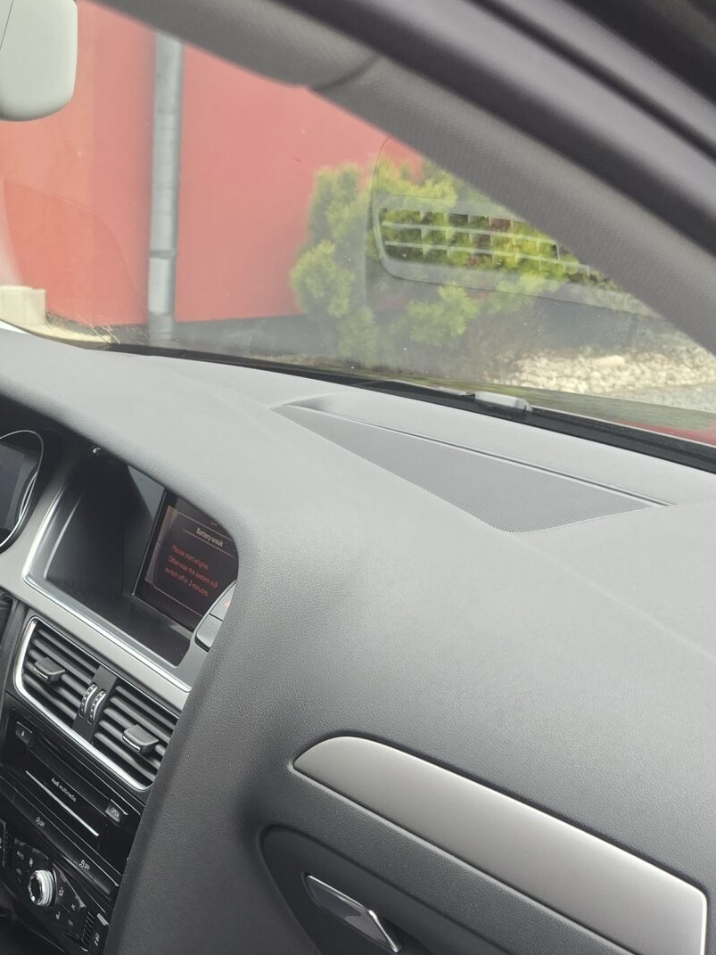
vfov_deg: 30.5
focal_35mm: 55
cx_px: 201
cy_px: 1095
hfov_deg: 26.3
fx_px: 1517
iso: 100
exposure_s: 1/180
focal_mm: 6.3
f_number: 1.7
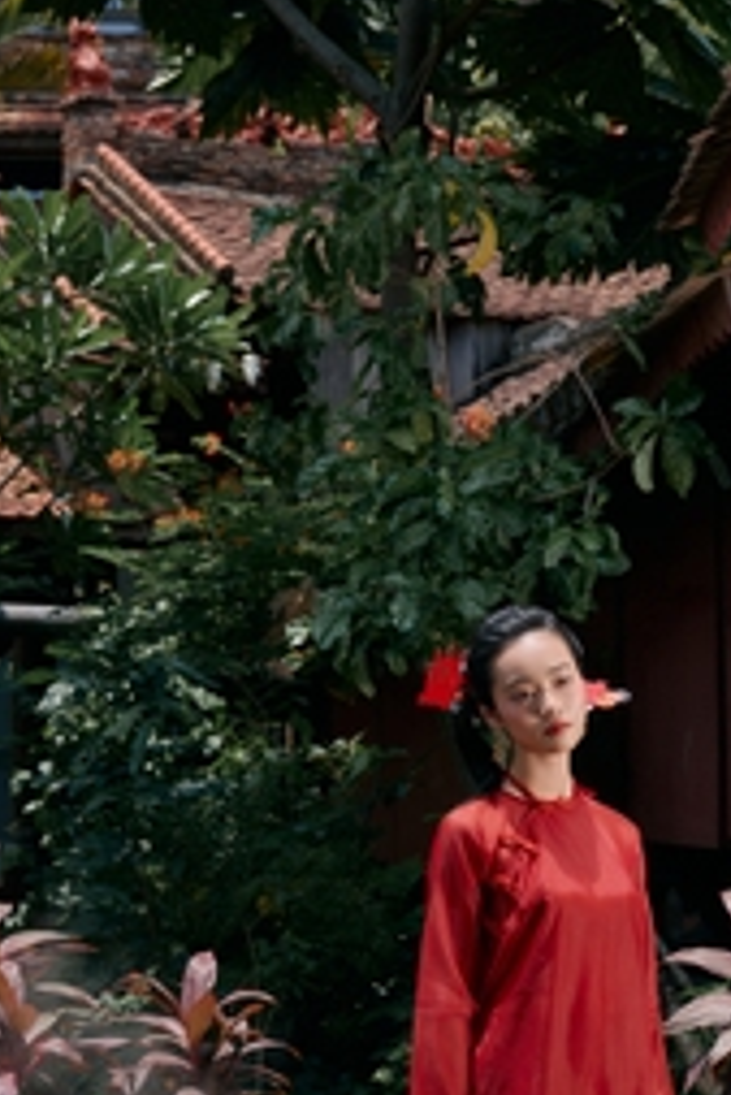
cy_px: 848
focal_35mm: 89
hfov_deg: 15.3
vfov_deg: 22.6
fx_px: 2707
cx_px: 597
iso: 64
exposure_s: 1/250
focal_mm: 47
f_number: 5.6
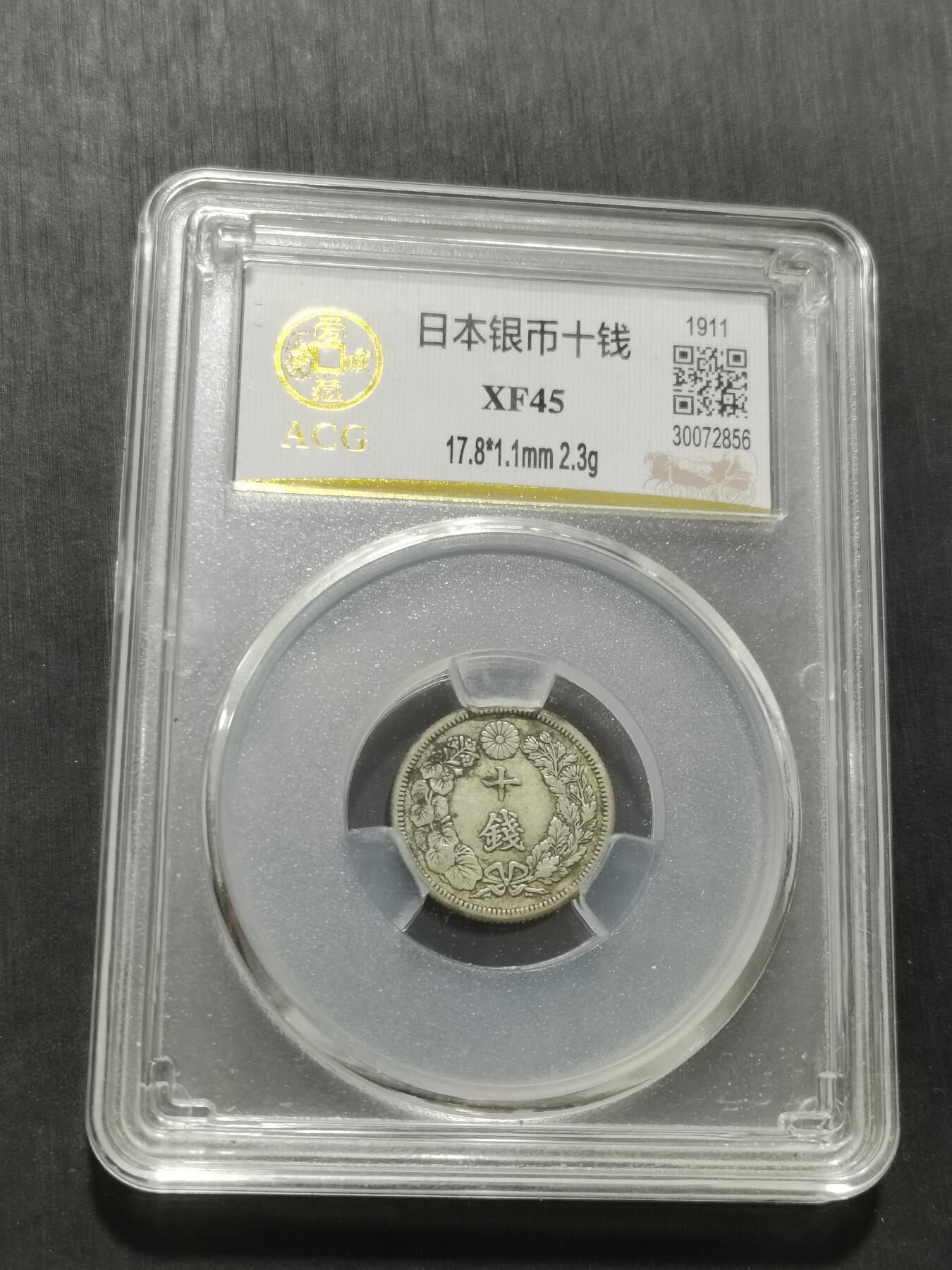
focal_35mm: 56
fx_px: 2053
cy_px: 635
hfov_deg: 26.1
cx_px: 476
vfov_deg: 34.3
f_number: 1.8
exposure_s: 1/100
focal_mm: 5.58
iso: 125
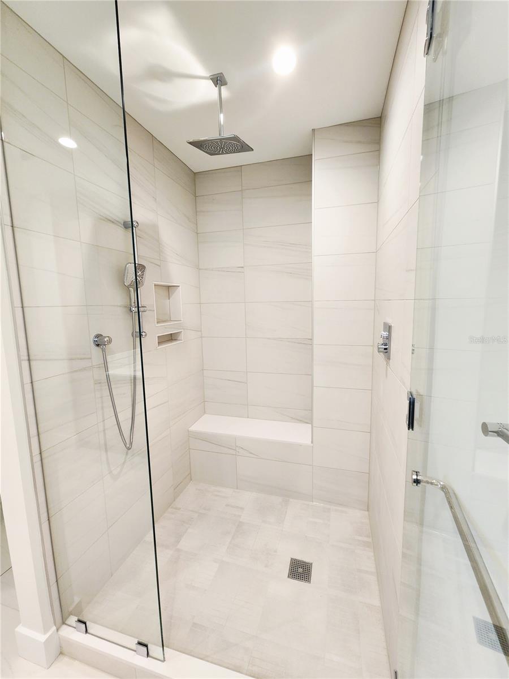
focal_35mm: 13
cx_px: 254
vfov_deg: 106.2
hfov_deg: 89.9
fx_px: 255
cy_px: 340
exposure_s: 1/60.2
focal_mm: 2.2
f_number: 2.2
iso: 160
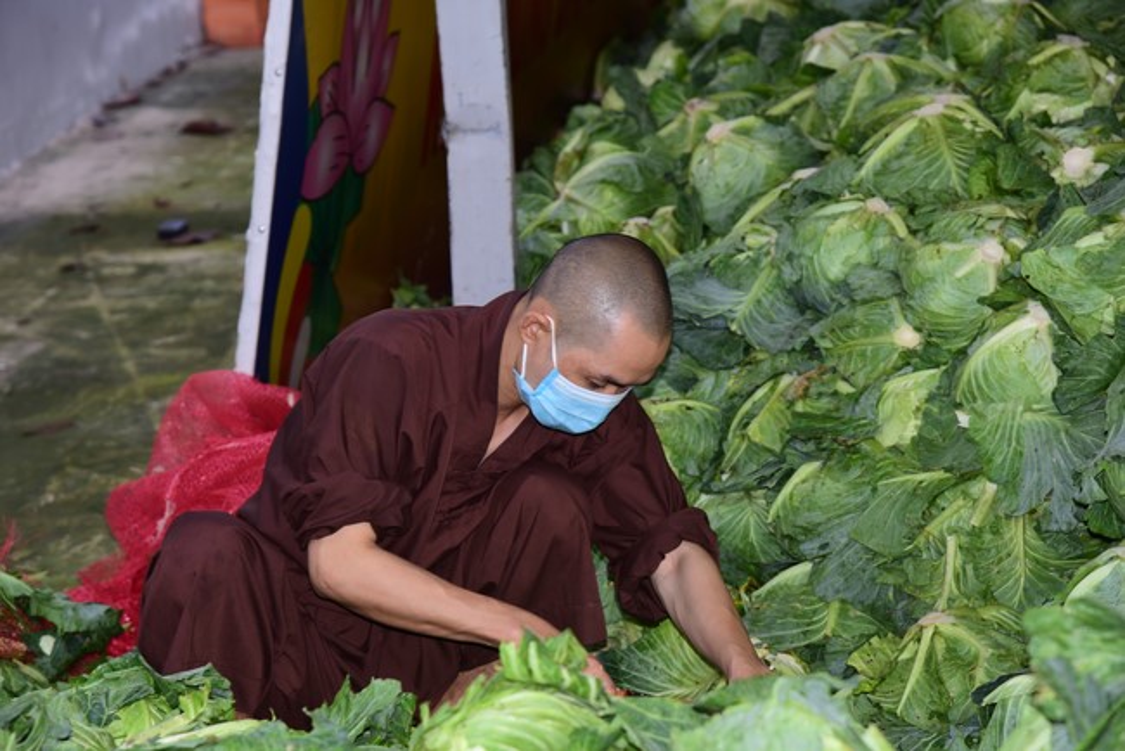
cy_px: 376
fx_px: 3126
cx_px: 562
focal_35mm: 100
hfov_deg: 20.4
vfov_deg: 13.7
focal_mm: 100
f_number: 6.3
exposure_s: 1/100
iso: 400
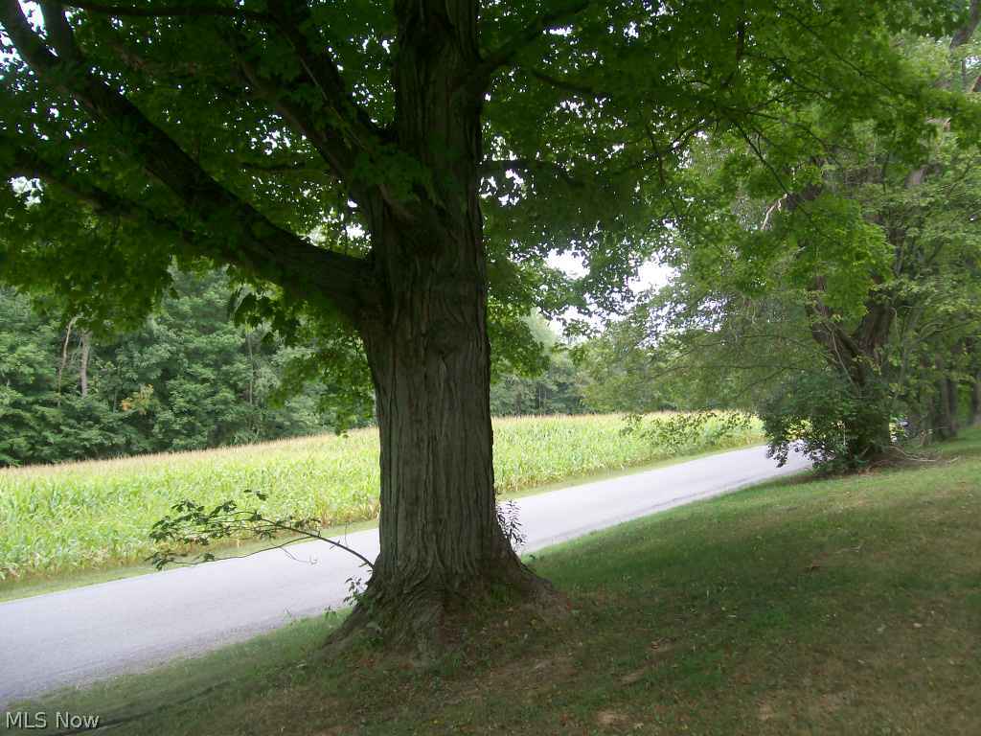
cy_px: 368
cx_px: 490
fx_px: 1020
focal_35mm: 36
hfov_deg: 51.4
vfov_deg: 39.7
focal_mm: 6
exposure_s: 1/225
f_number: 2.7
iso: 80
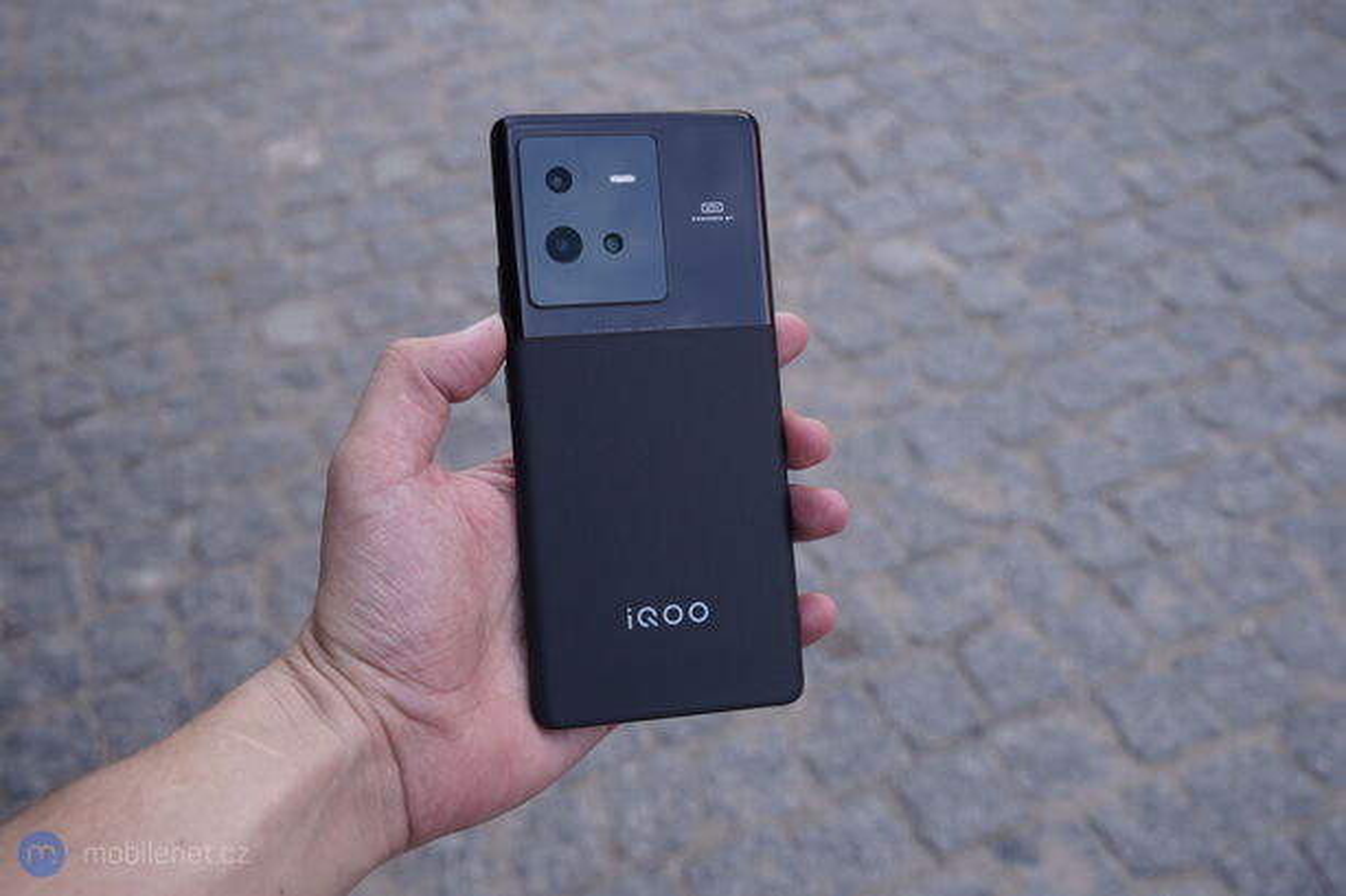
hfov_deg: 49.6
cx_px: 673
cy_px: 448
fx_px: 1458
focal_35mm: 39
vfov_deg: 34.2
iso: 250
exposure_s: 1/160
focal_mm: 39
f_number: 7.1
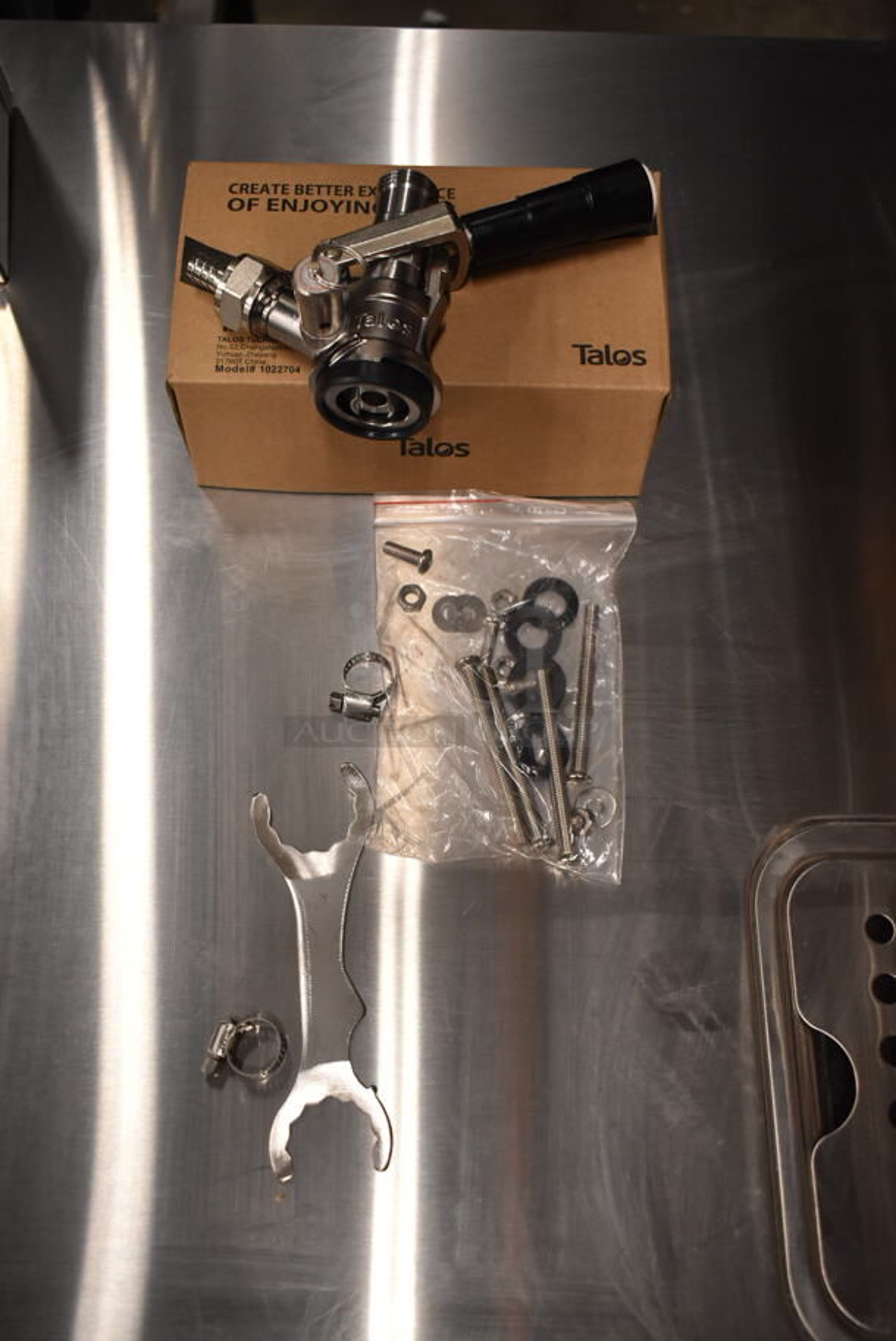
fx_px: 1230
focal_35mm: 33
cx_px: 448
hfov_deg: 40.0
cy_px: 670
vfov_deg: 57.2
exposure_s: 1/125
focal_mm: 22
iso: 2000
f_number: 3.8
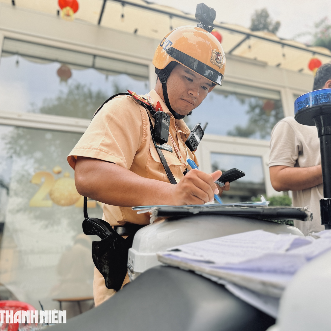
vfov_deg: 55.6
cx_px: 213
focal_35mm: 29
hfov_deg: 54.8
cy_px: 165
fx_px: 314
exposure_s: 1/1005
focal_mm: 6.76
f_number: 1.78
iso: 100
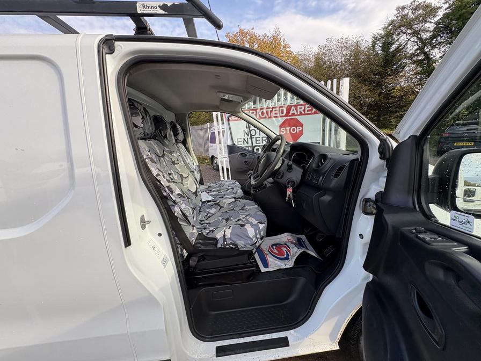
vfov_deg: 85.7
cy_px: 180
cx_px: 240
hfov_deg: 102.1
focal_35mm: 14
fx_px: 195
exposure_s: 1/284
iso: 50
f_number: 2.2
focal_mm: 2.22
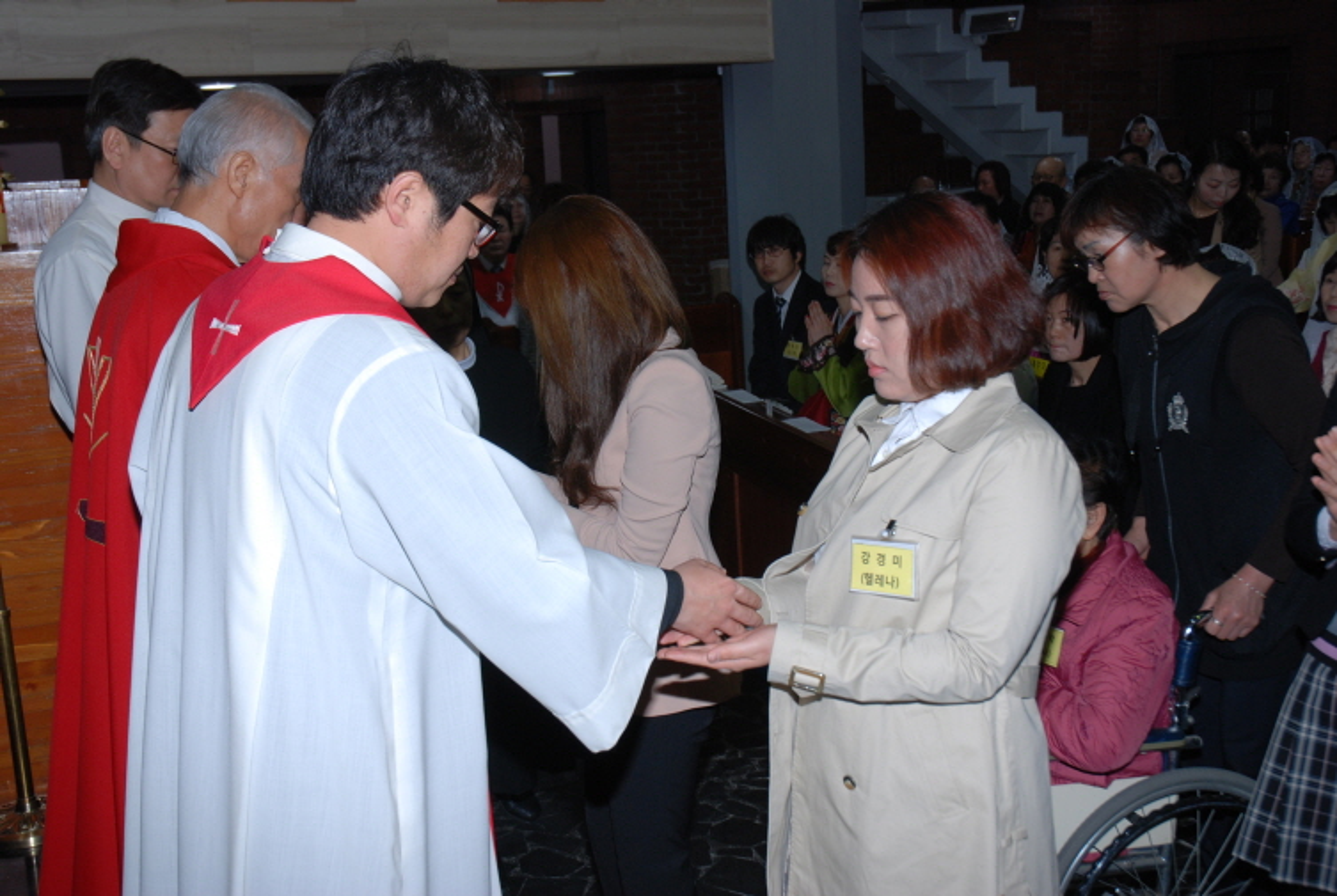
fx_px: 1618
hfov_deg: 44.9
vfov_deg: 31.0
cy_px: 448
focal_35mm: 44
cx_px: 668
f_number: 7.1
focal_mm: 29
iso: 200
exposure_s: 1/60
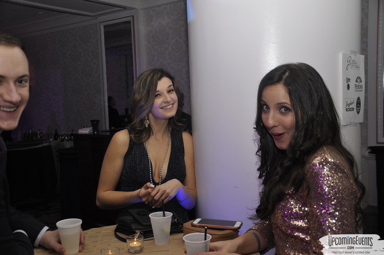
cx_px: 192
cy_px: 128
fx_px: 415
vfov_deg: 34.1
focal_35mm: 39
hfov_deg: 49.6
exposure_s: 1/60
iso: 400
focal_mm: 26
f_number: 5
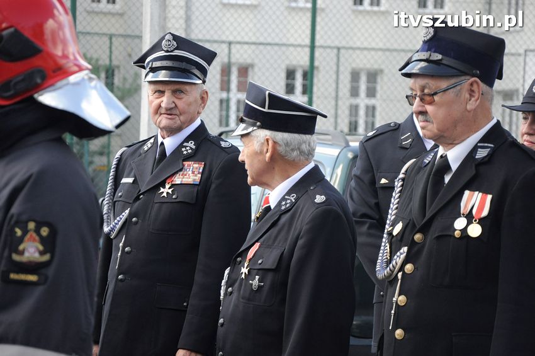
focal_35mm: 135
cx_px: 268
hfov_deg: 15.2
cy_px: 178
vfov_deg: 10.1
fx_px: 2004
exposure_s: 1/640
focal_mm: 90
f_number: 6.3
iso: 800
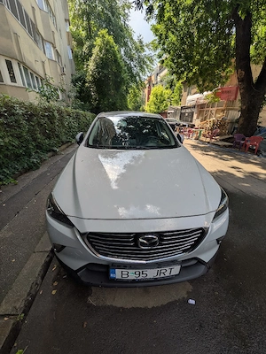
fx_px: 143
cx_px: 133
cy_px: 177
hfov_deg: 85.7
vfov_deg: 102.1
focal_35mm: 14
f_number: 2.2
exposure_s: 1/625
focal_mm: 1.83
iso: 43
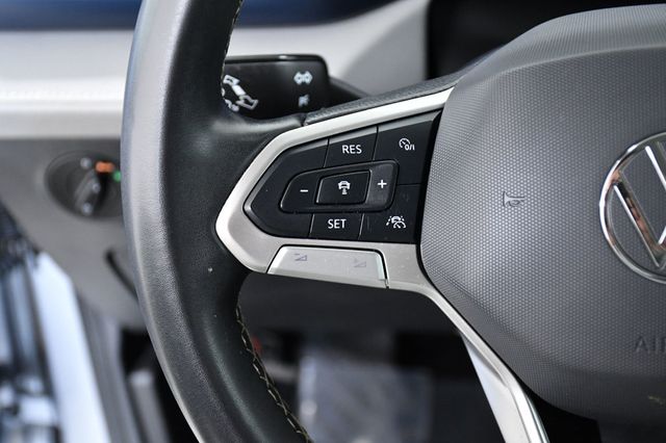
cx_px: 333
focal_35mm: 67
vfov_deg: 20.3
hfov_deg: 30.1
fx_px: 1239
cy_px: 222
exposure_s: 1/100
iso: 2500
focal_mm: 45
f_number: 4.8
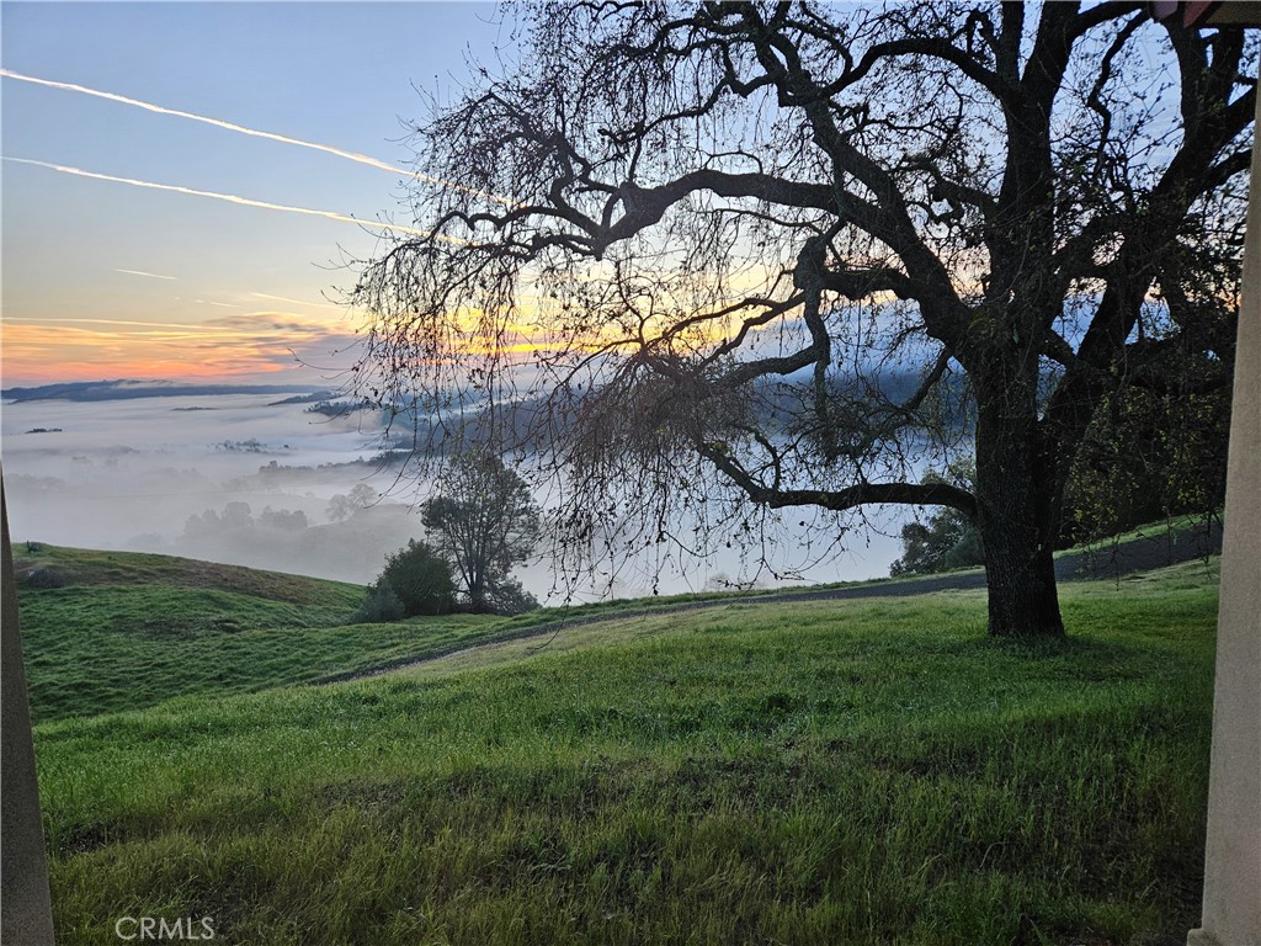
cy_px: 473
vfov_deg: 58.9
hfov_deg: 73.9
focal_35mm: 23
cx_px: 630
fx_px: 838
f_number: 1.8
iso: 50
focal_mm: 5.4
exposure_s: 1/180
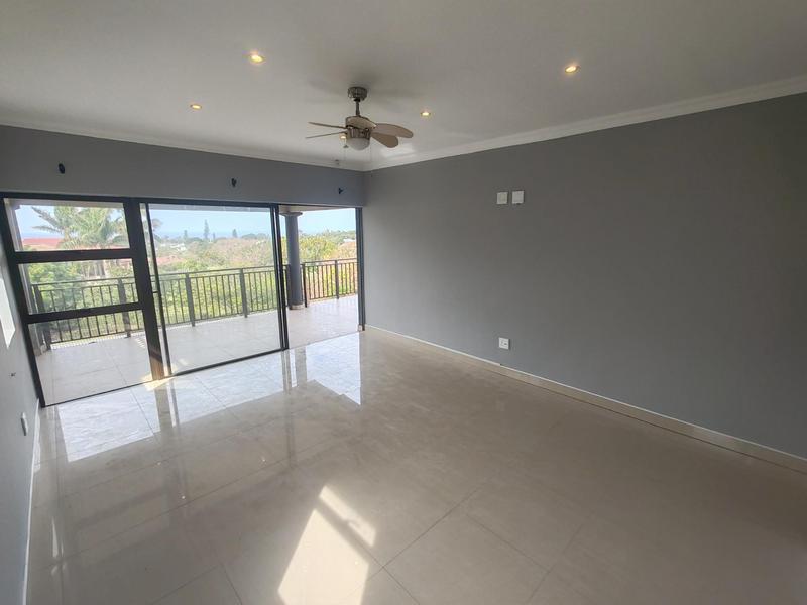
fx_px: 373
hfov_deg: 94.5
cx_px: 404
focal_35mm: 16
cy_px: 302
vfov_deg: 78.1
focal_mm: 1.96
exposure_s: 1/220
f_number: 2.2
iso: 50
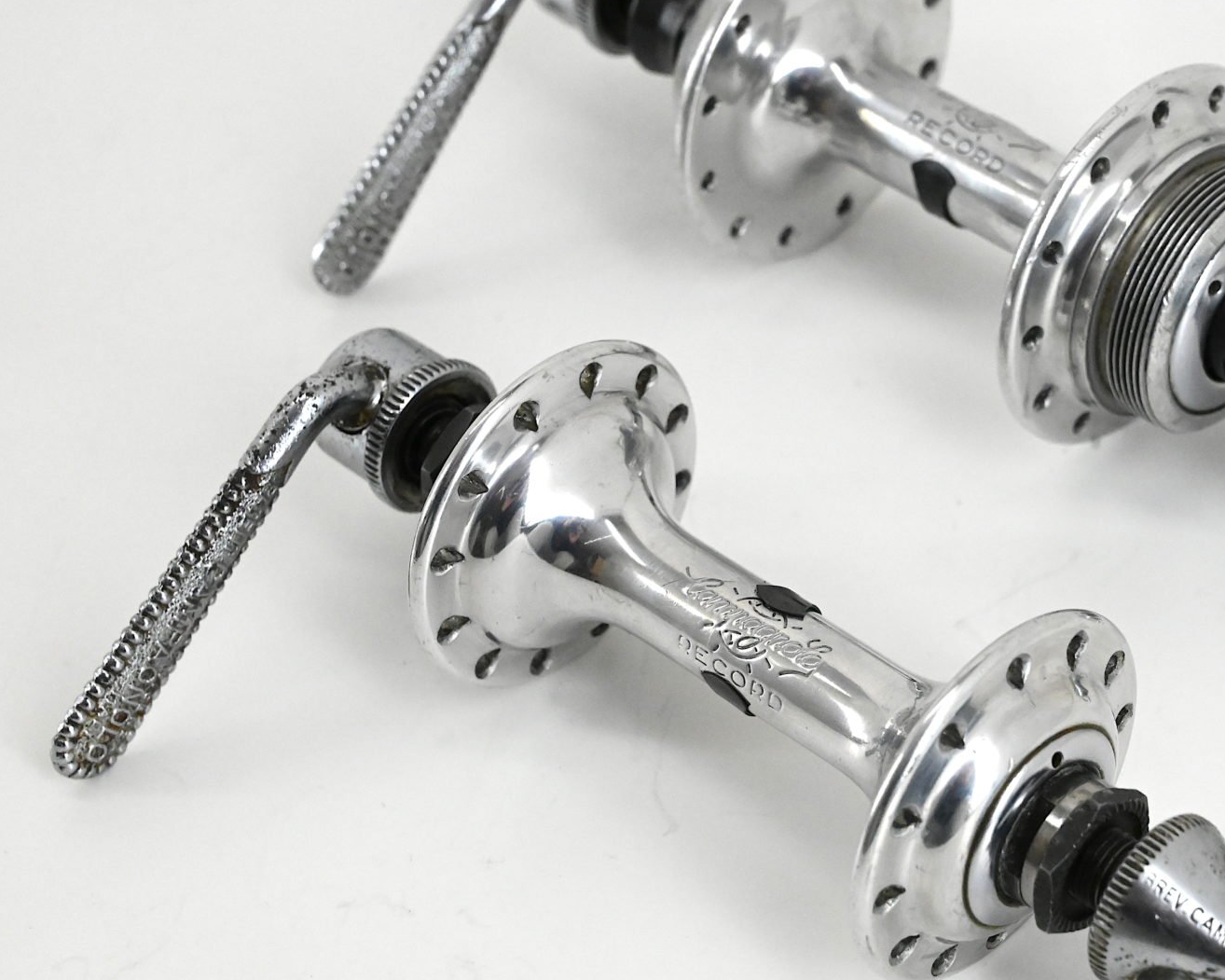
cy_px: 480
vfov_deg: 16.0
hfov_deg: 19.9
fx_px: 3480
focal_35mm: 96
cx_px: 857
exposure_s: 1/640
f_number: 13
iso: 10000
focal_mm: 70
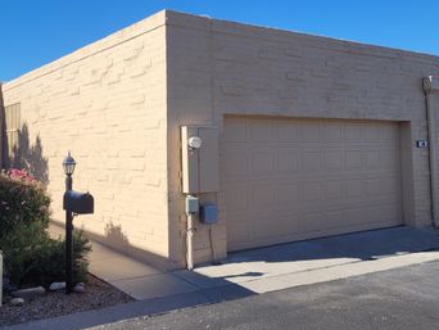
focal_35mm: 38
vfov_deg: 37.6
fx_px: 482
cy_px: 133
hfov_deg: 48.3
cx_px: 157
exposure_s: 1/2443
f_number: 1.8
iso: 40
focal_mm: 5.4
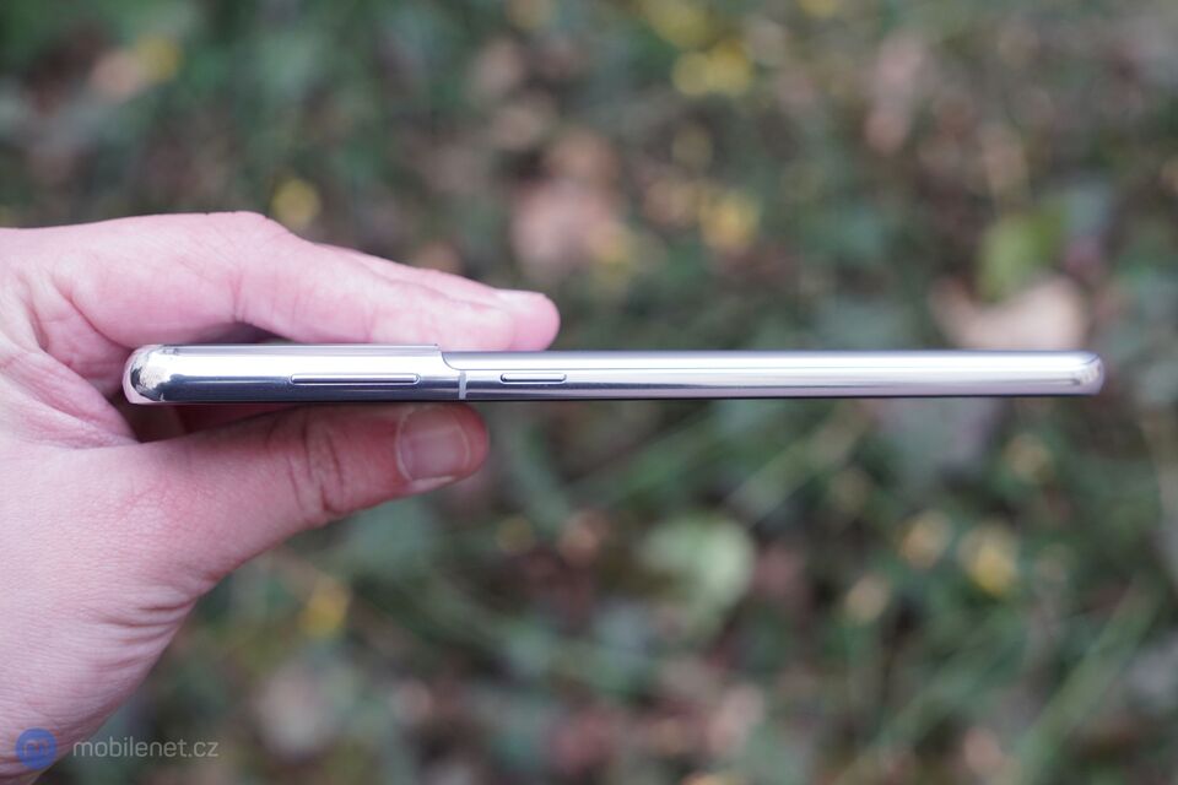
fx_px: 1571
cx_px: 589
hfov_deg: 41.1
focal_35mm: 48
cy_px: 392
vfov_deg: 28.1
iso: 800
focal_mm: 48
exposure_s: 1/200
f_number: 5.6
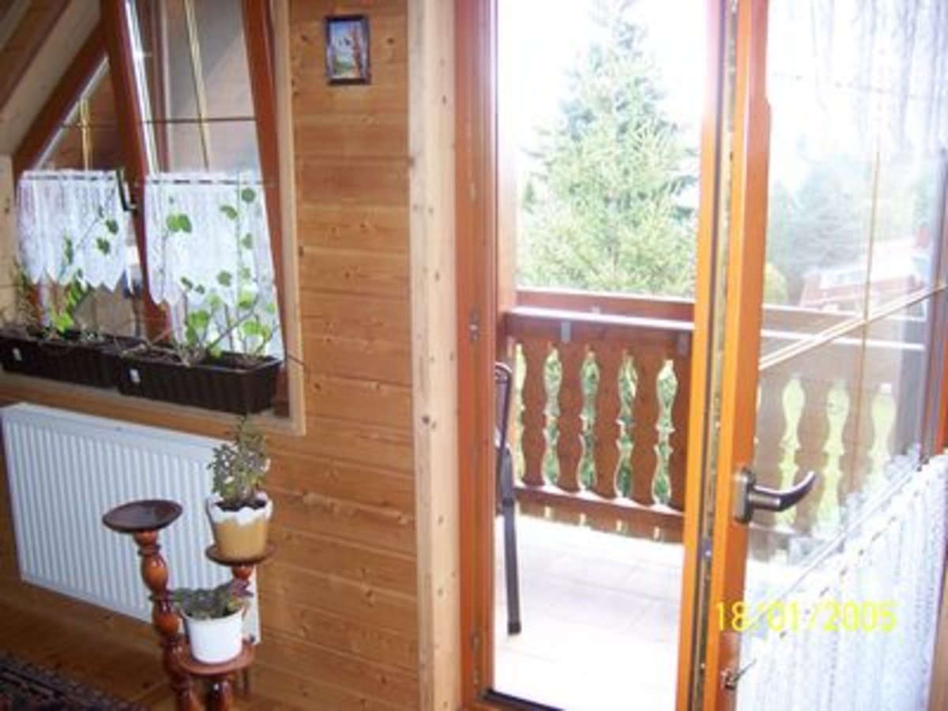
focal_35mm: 36
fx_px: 986
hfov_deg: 51.4
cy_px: 356
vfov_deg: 39.7
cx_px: 474
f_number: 2.8
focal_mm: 6.2
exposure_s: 1/60
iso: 125
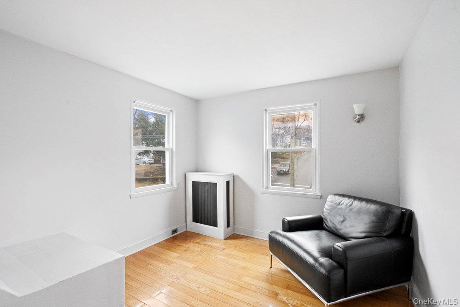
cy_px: 154
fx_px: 204
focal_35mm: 16
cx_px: 230
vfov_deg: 73.8
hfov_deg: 96.7
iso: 5000
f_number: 9
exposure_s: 1/10
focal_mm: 16
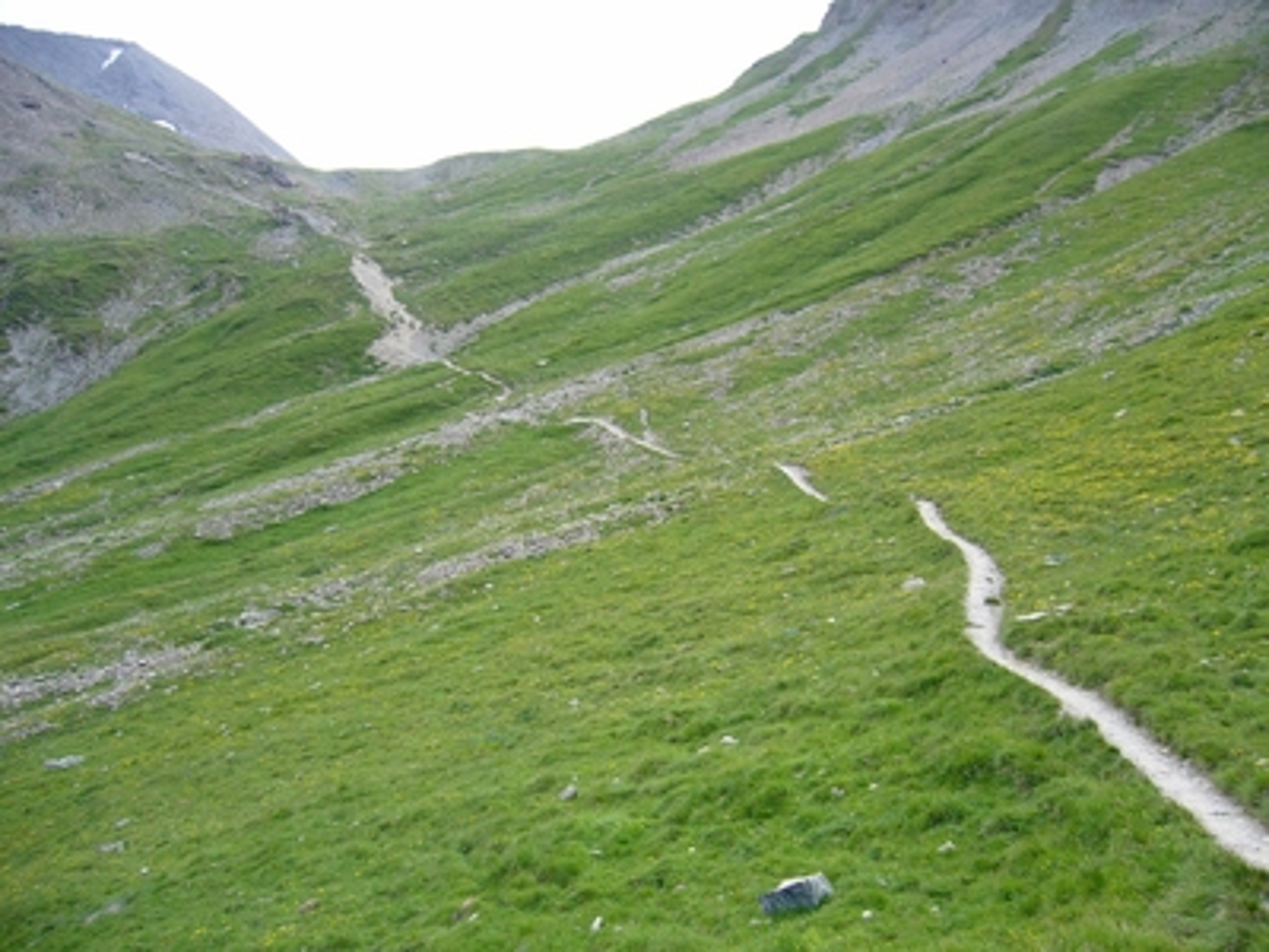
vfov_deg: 40.7
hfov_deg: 52.6
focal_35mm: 35
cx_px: 634
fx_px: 1283
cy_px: 476
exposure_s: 1/160
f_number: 2.8
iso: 80
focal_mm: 5.8
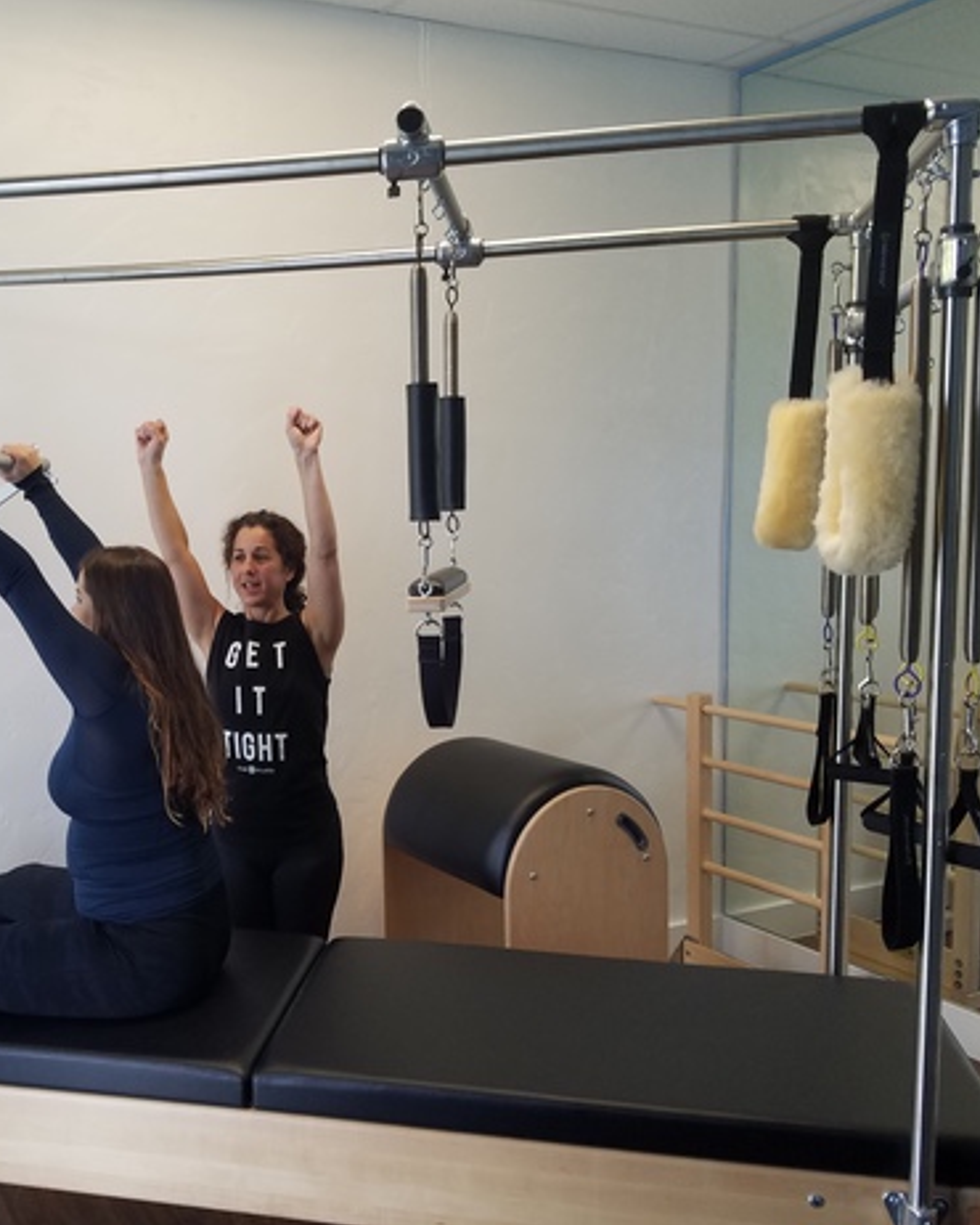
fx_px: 1232
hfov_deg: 42.4
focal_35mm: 34
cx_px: 277
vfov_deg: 52.8
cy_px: 612
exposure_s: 1/60
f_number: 1.7
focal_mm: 4.2
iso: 80
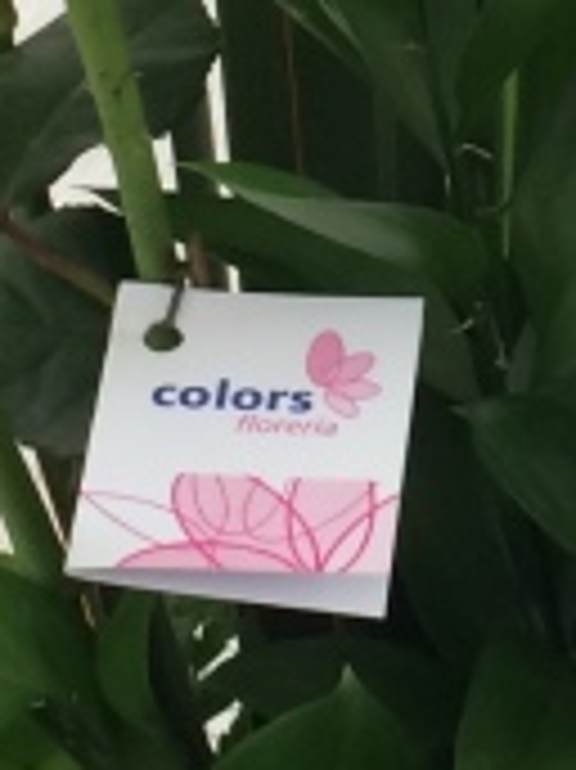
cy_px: -189
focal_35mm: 180
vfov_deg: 10.8
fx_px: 3999
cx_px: 652
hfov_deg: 8.2
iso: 40
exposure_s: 1/40
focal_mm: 4.12
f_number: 2.2
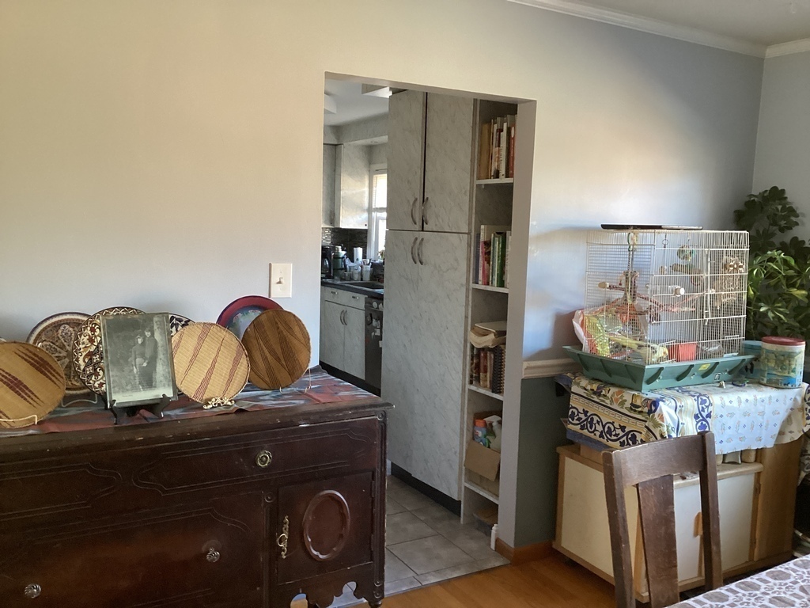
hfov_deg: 58.4
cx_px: 405
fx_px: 725
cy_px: 304
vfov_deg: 45.4
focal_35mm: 31
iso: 320
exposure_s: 1/60
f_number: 2.4
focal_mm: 3.3
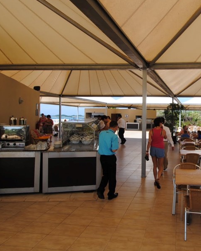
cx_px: 165
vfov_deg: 64.1
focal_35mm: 27
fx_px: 201
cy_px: 122
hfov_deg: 49.6
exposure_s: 1/200
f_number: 7.1
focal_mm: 10
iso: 100
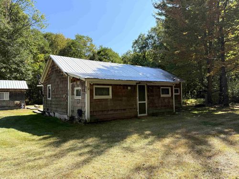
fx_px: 166
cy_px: 90
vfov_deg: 56.8
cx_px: 120
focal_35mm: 24
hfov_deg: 71.6
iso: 100
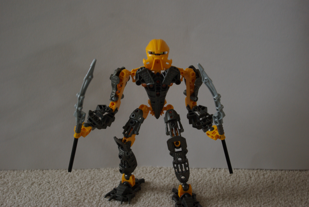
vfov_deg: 21.1
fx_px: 554
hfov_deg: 31.2
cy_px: 104
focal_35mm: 64
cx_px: 154
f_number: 4.5
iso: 400
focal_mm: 43
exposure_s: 1/60
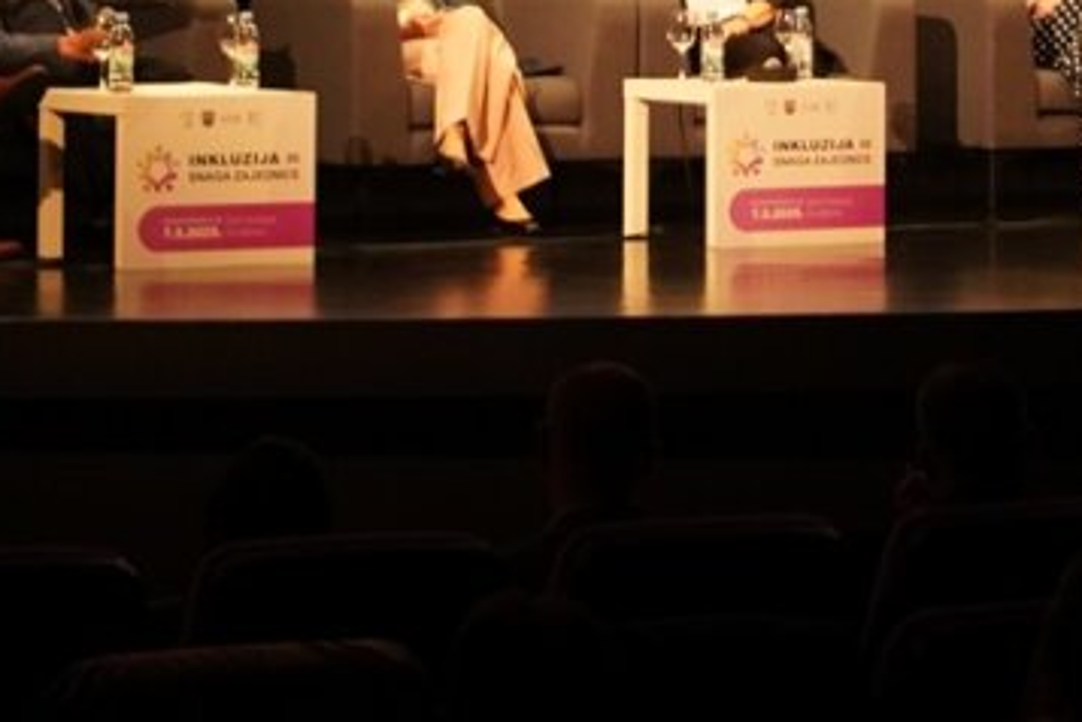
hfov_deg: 13.6
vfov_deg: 9.0
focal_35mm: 150
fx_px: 4521
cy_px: -232
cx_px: 906
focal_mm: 35
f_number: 1.8
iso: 1600
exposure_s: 1/60
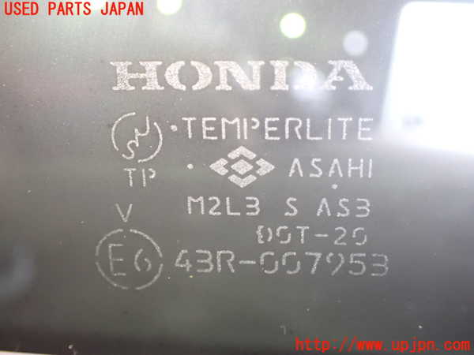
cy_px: 178
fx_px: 561
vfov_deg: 35.1
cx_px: 237
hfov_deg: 45.8
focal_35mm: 41
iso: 1600
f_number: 2.8
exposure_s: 1/30
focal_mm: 7.31
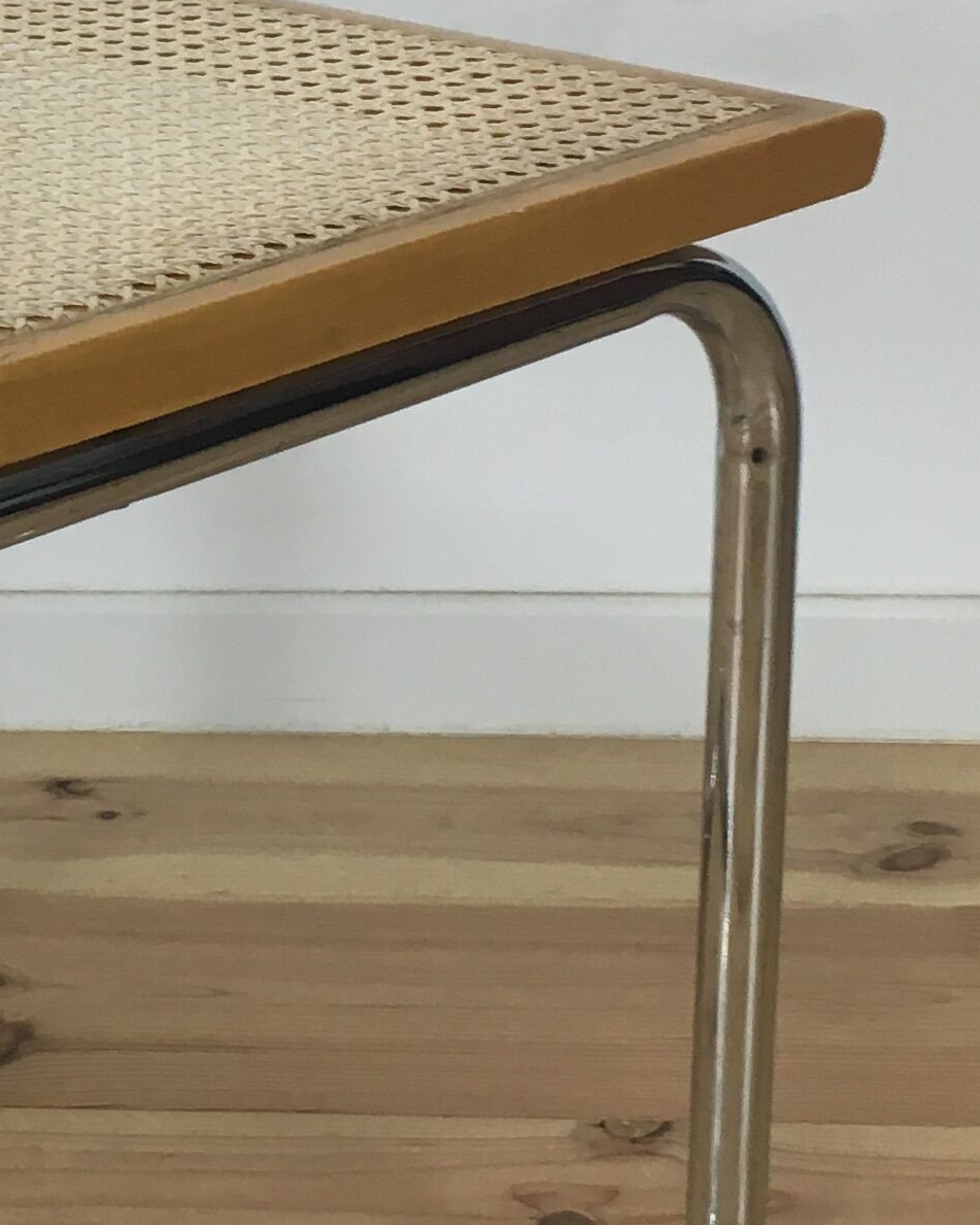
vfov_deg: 19.8
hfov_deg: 15.4
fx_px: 3481
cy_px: 326
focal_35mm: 96
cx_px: -205
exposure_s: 1/33
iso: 32
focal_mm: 4.15
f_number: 2.2
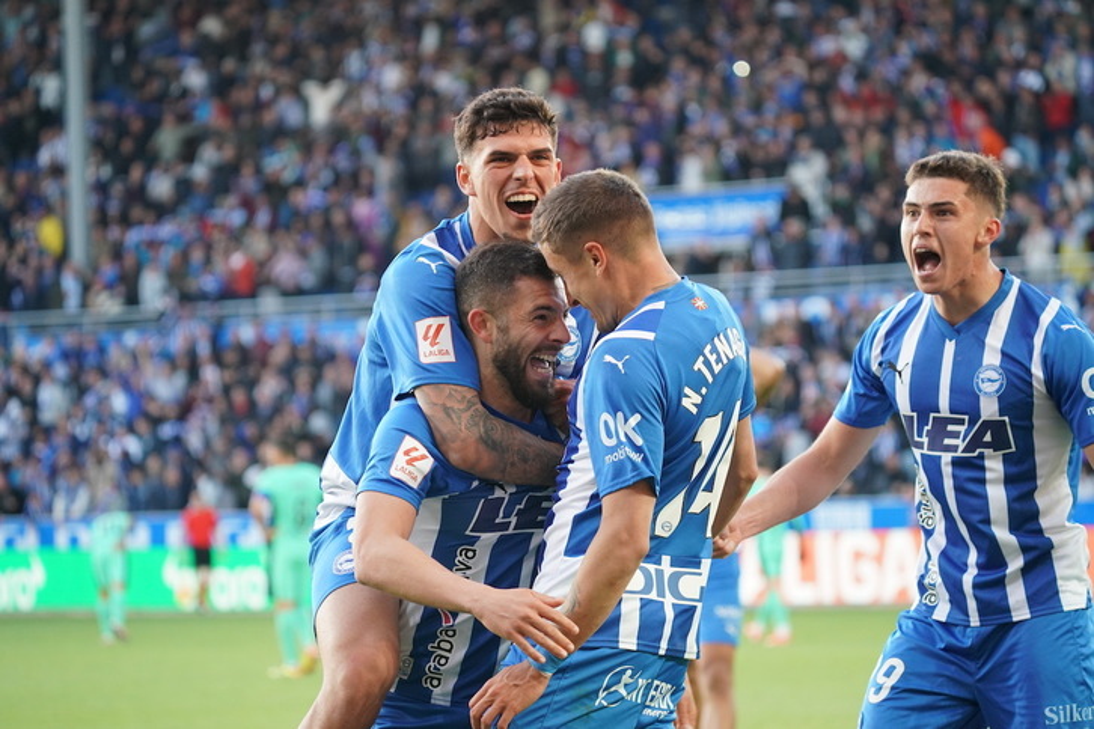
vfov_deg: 6.9
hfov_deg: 10.3
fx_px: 6077
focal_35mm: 200
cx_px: 547
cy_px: 364
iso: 2000
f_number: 6.3
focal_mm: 200
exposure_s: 1/320
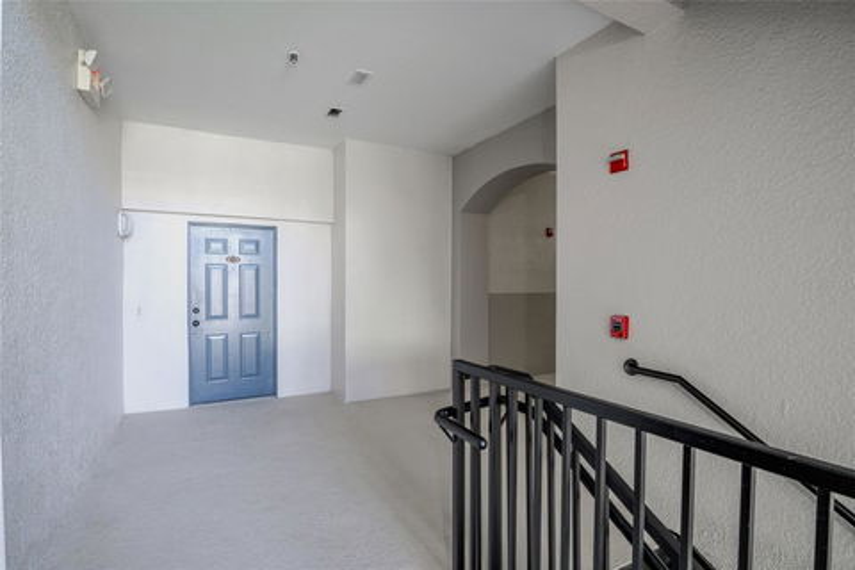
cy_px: 285
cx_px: 428
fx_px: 392
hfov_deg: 95.0
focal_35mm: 16
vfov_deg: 72.1
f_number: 8
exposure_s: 1/5
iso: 200
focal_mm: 11
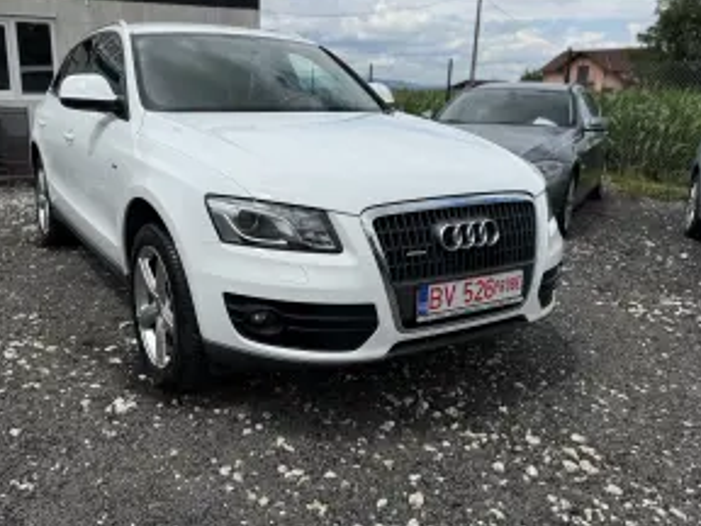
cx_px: 299
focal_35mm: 30
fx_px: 608
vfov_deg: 46.8
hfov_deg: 59.7
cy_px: 253
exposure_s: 1/7353
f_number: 1.78
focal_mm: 6.76
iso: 80
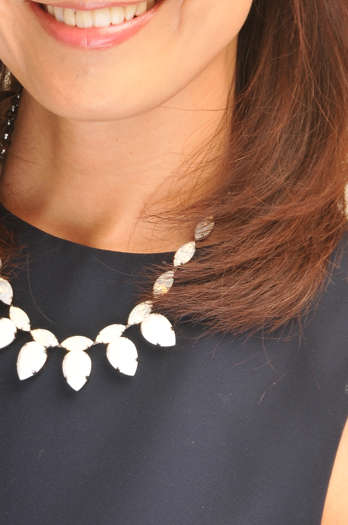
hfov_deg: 4.3
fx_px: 4580
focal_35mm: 315
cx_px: 91
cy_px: 34
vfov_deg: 6.5
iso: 200
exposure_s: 1/80
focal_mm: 95
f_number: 11
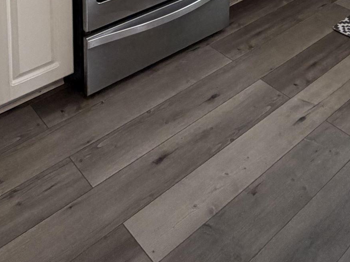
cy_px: -157
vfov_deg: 22.7
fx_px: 495
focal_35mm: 49
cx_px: 189
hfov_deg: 38.9
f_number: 2.2
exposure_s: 1/60
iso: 200
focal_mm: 2.22
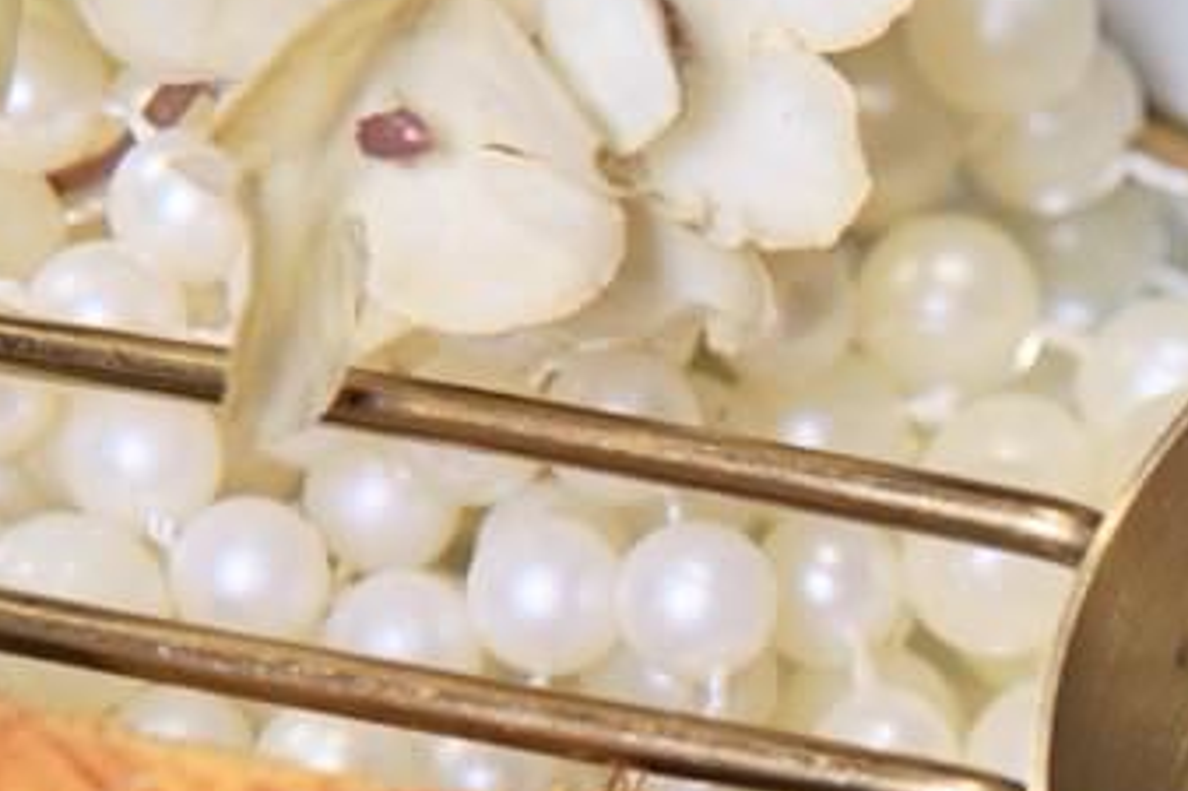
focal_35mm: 133
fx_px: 4387
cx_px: 1691
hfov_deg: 14.5
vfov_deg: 10.1
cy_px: 942
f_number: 4
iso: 320
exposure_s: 1/60
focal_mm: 30
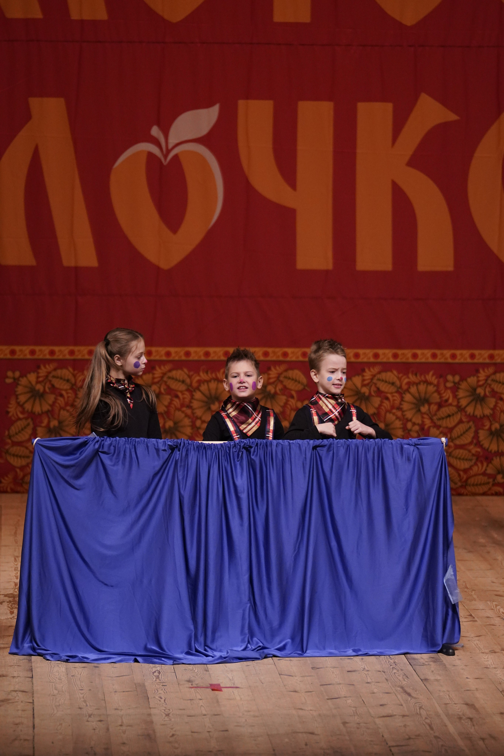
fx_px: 4683
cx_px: 252
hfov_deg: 6.2
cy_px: 378
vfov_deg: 9.2
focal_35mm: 223
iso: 2000
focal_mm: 149
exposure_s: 1/400
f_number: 2.8
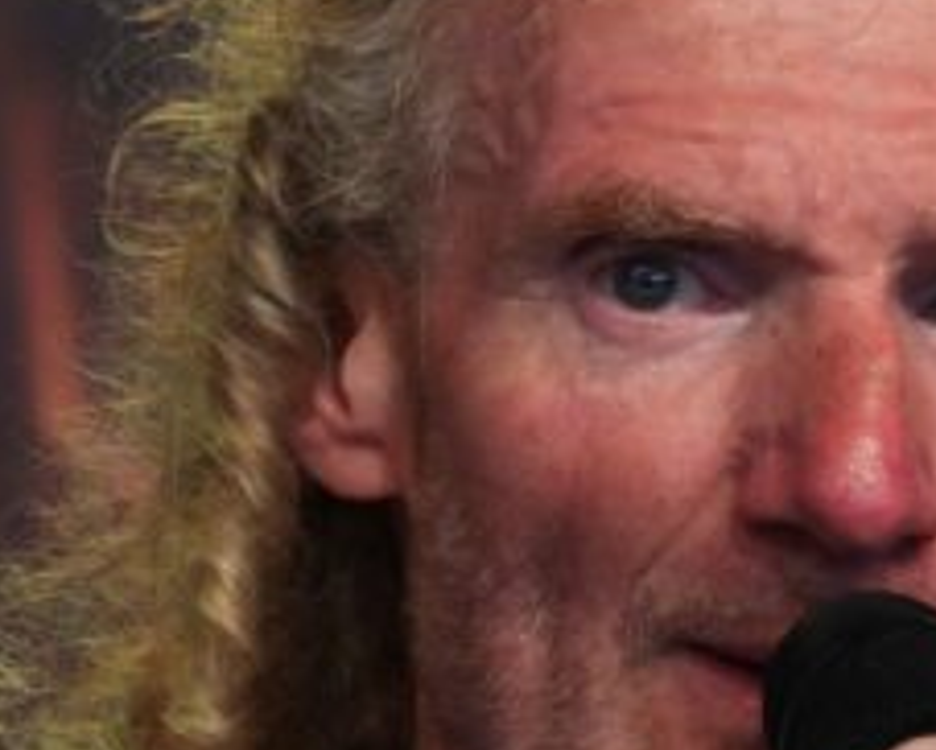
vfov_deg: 1.5
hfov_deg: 1.8
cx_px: 586
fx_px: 29461
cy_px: 140
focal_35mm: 1063
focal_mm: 223
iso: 3200
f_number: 6.3
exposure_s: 1/400
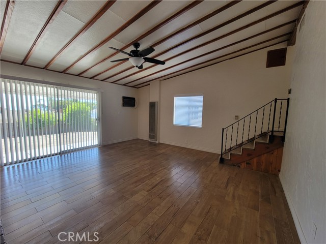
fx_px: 122
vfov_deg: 89.9
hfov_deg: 106.2
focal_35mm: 13
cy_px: 122
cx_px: 163
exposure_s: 1/60
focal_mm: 2.2
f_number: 2.2
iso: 64
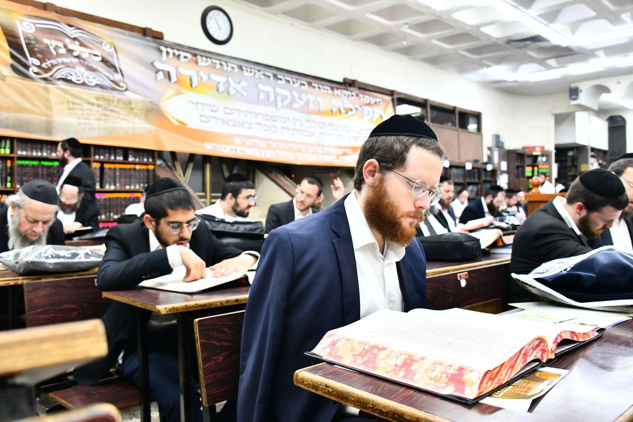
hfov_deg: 58.7
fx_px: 563
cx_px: 316
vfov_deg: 41.1
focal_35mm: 32
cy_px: 211
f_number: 5.6
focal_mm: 32
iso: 3200
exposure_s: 1/125
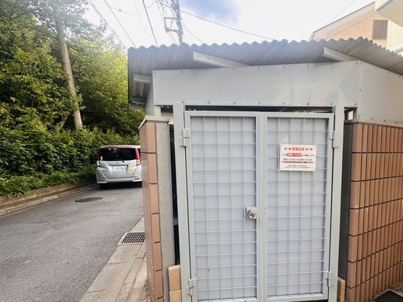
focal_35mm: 19
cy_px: 175
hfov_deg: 82.3
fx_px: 221
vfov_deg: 68.2
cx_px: 262
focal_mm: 2.22
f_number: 2.2
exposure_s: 1/224
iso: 40
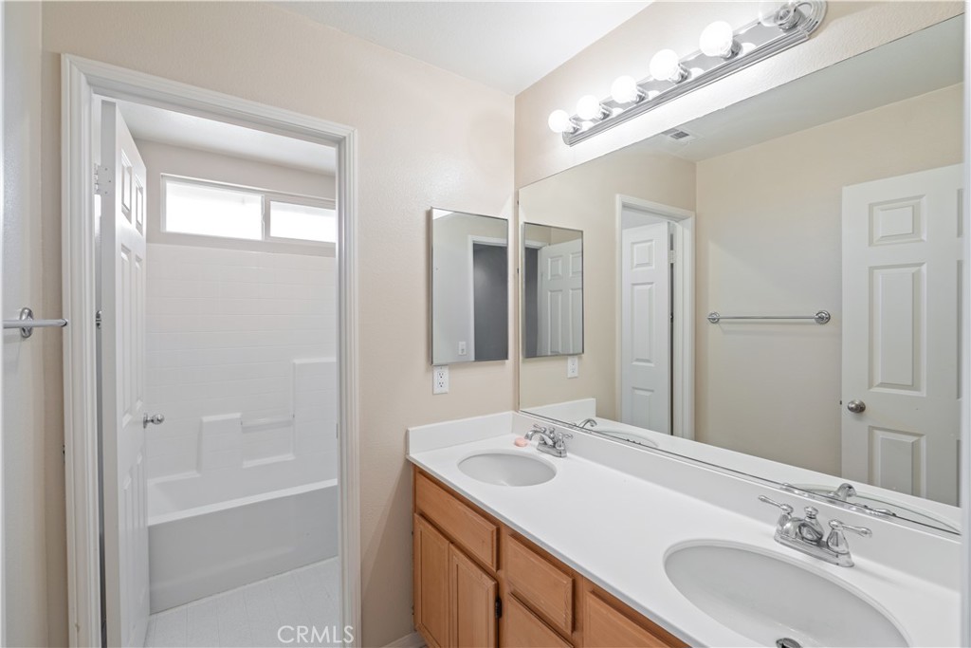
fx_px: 432
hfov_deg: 96.7
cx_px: 486
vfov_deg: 73.8
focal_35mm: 16
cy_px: 324
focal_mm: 16
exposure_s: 1/3
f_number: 7.1
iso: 250
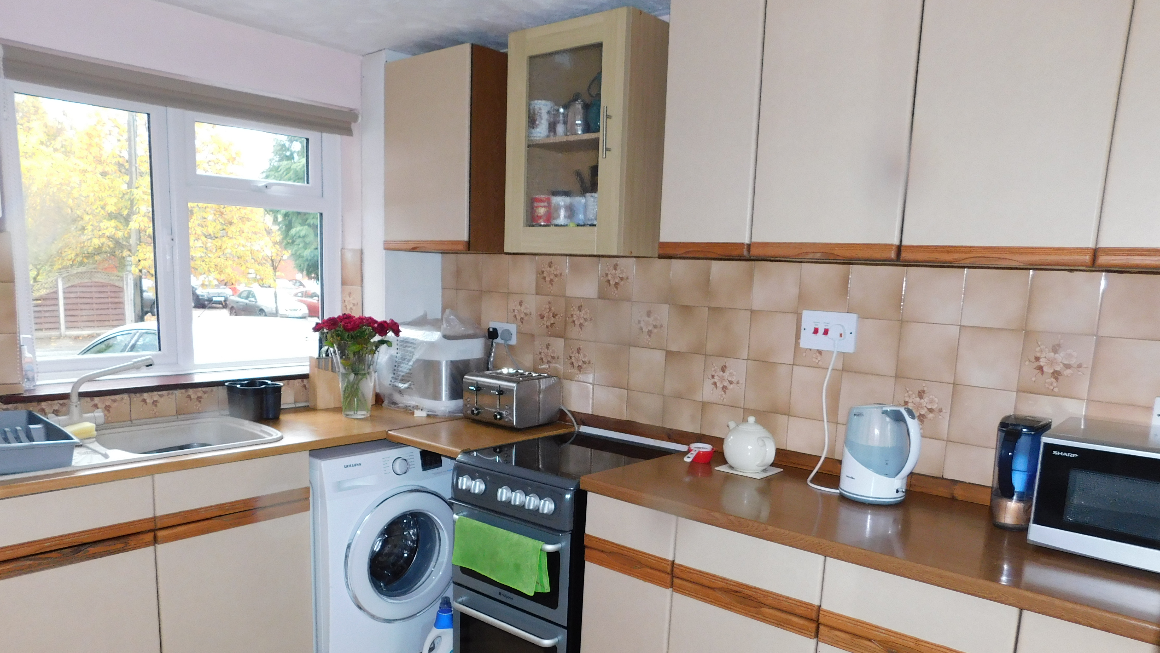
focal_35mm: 26
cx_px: 574
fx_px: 800
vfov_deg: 44.1
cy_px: 405
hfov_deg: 71.9
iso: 200
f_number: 3
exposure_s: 1/30
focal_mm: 4
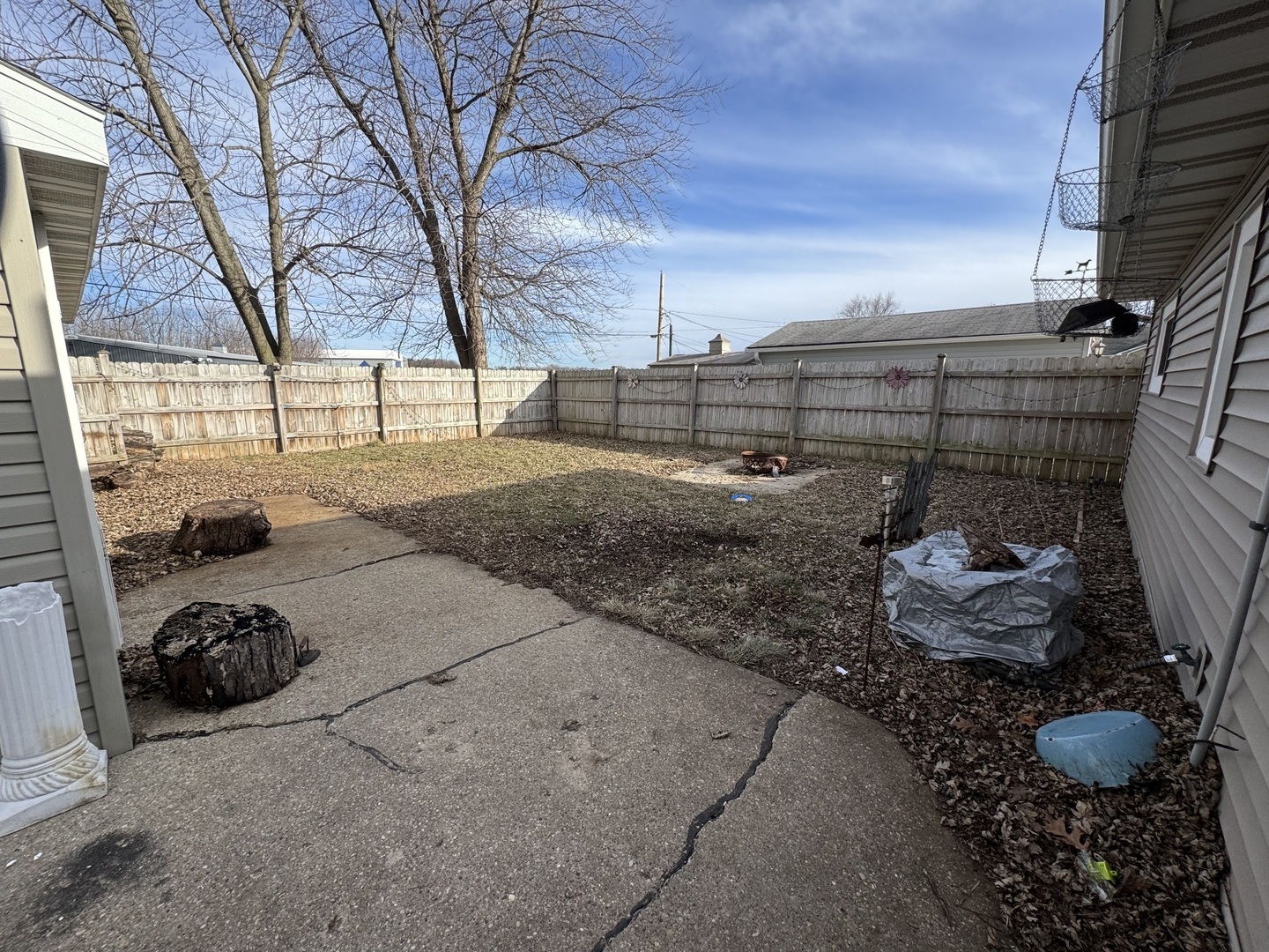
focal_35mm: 14
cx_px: 634
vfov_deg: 85.7
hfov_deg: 102.1
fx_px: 513
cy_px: 476
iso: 40
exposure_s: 1/980
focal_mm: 2.22
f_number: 2.2
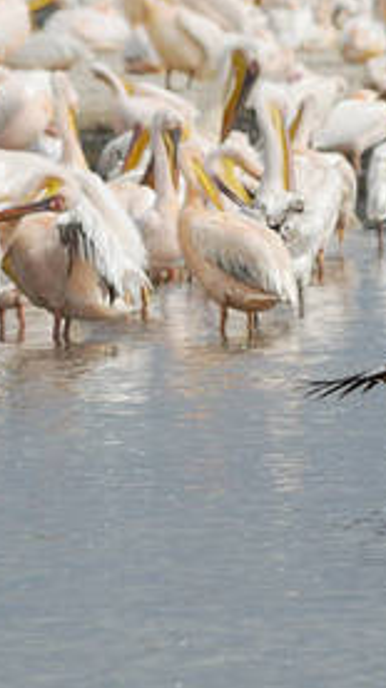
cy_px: 334
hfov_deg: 0.8
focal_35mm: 1596
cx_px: 538
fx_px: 29076
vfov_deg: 1.4
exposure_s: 1/400
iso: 100
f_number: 7.1
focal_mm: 400
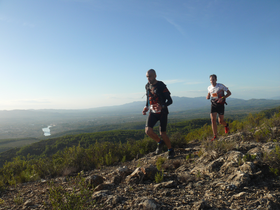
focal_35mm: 35
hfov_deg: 52.6
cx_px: 140
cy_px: 105
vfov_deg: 40.7
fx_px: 283
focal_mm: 7.4
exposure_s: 1/200
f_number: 5
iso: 100
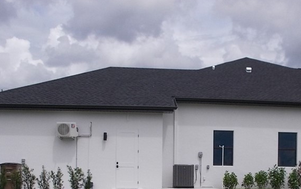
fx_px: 451
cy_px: 196
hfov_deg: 36.5
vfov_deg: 22.5
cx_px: 199
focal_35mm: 55
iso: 80
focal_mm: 4.1
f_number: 3.3
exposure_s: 1/1499
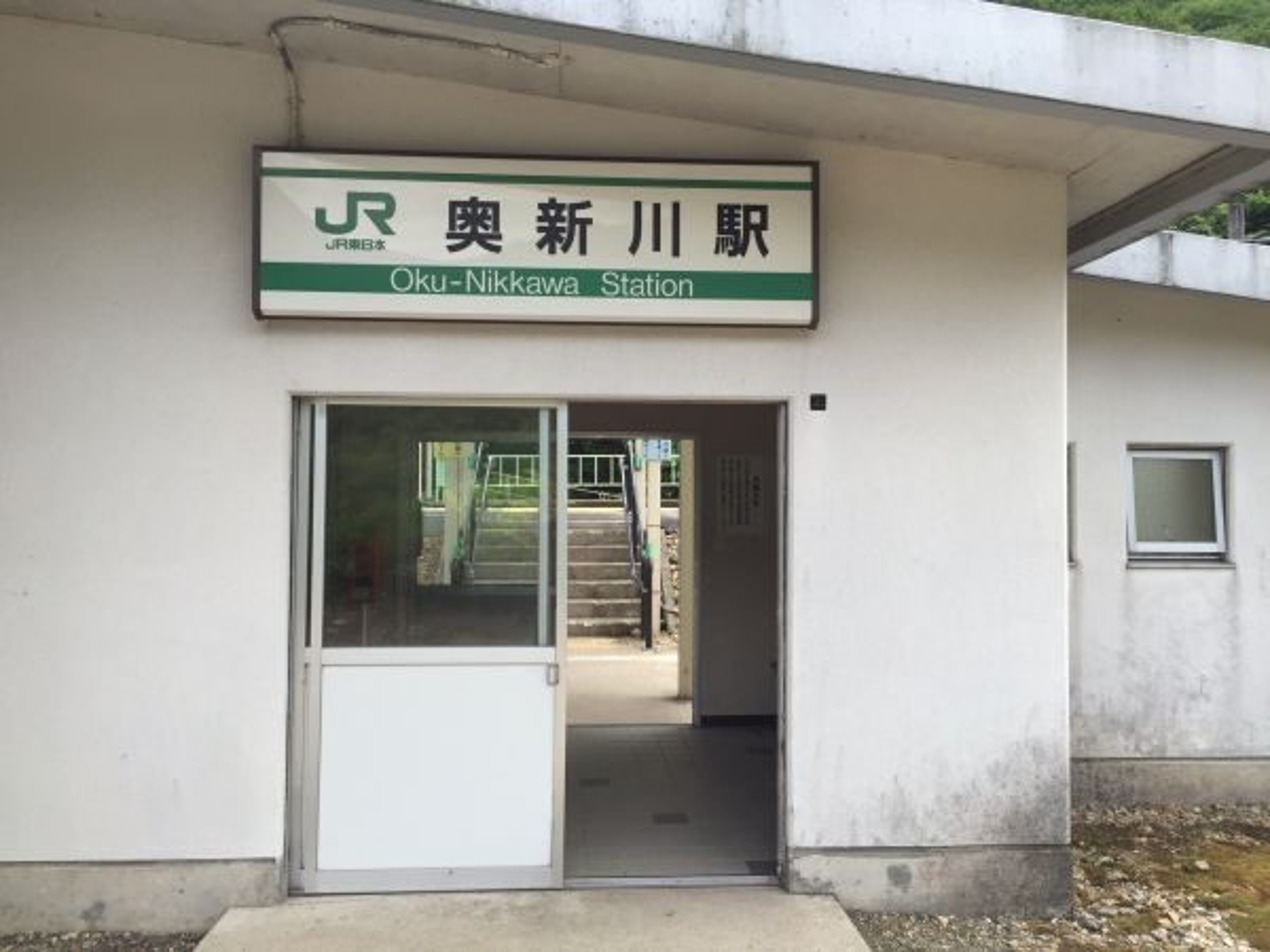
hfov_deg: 61.7
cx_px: 635
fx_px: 1064
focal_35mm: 29
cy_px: 476
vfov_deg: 48.2
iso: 32
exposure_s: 1/682
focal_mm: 4.15
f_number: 2.2
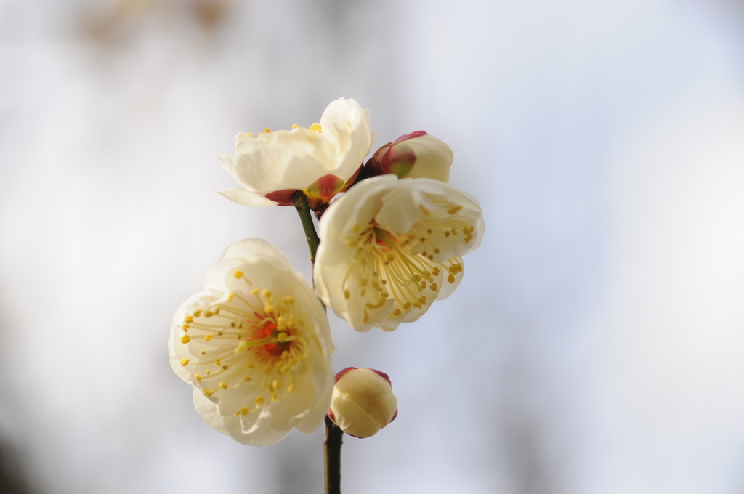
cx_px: 372
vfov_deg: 10.1
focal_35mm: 135
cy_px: 247
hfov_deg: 15.2
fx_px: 2786
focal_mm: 90
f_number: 8
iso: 200
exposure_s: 1/400
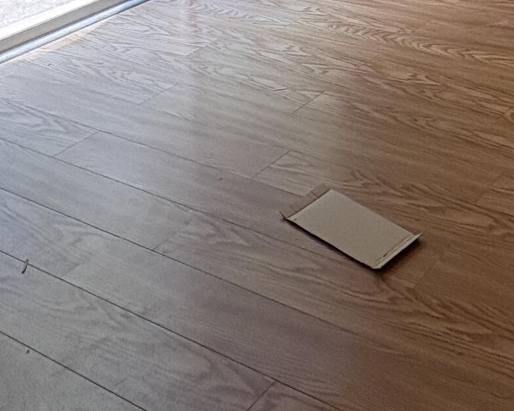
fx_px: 791
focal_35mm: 52
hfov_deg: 30.5
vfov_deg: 21.0
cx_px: 620
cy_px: -309
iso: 64
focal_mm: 2.22
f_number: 2.2
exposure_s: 1/126
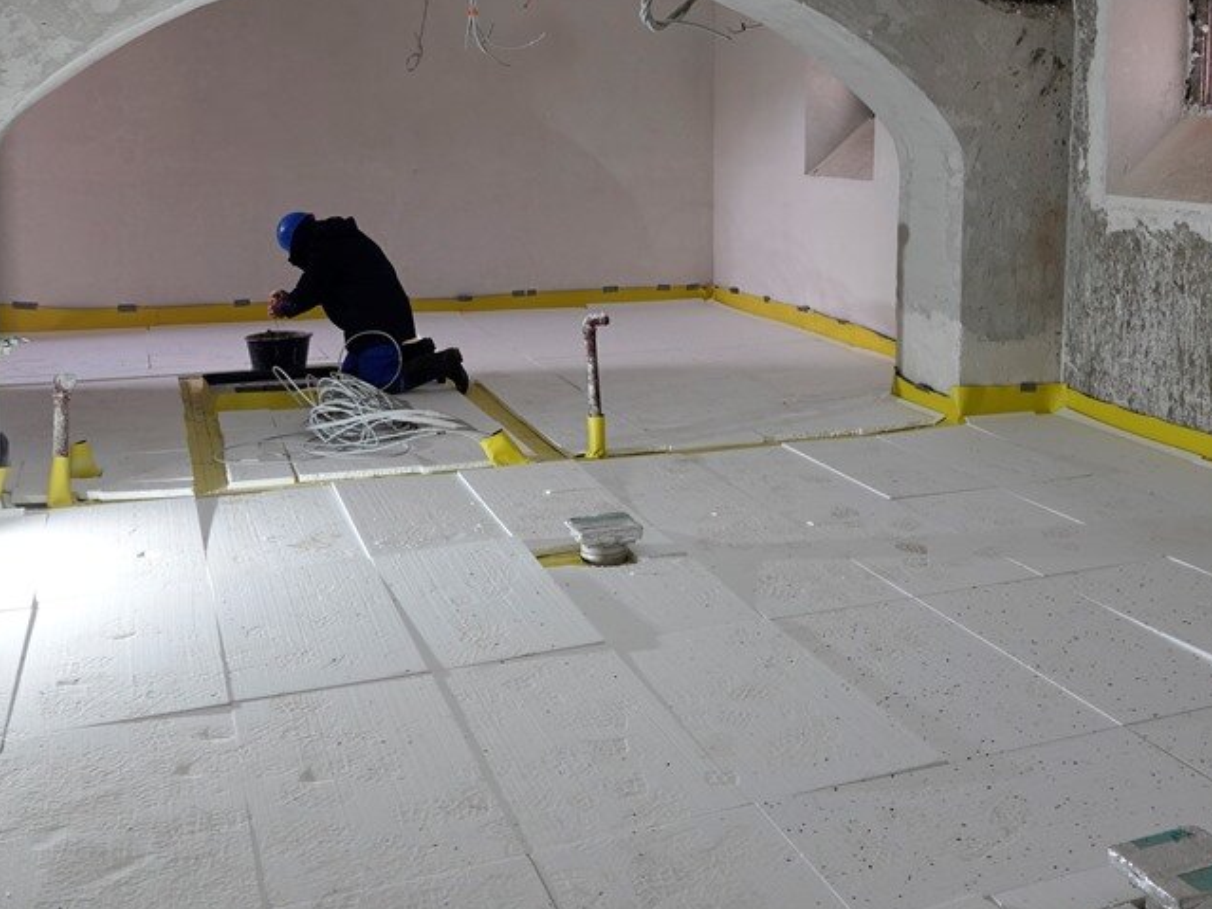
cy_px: 270
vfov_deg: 38.0
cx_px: 753
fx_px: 1295
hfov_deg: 49.7
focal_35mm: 37
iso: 160
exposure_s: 1/30
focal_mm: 8.8
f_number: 2.4
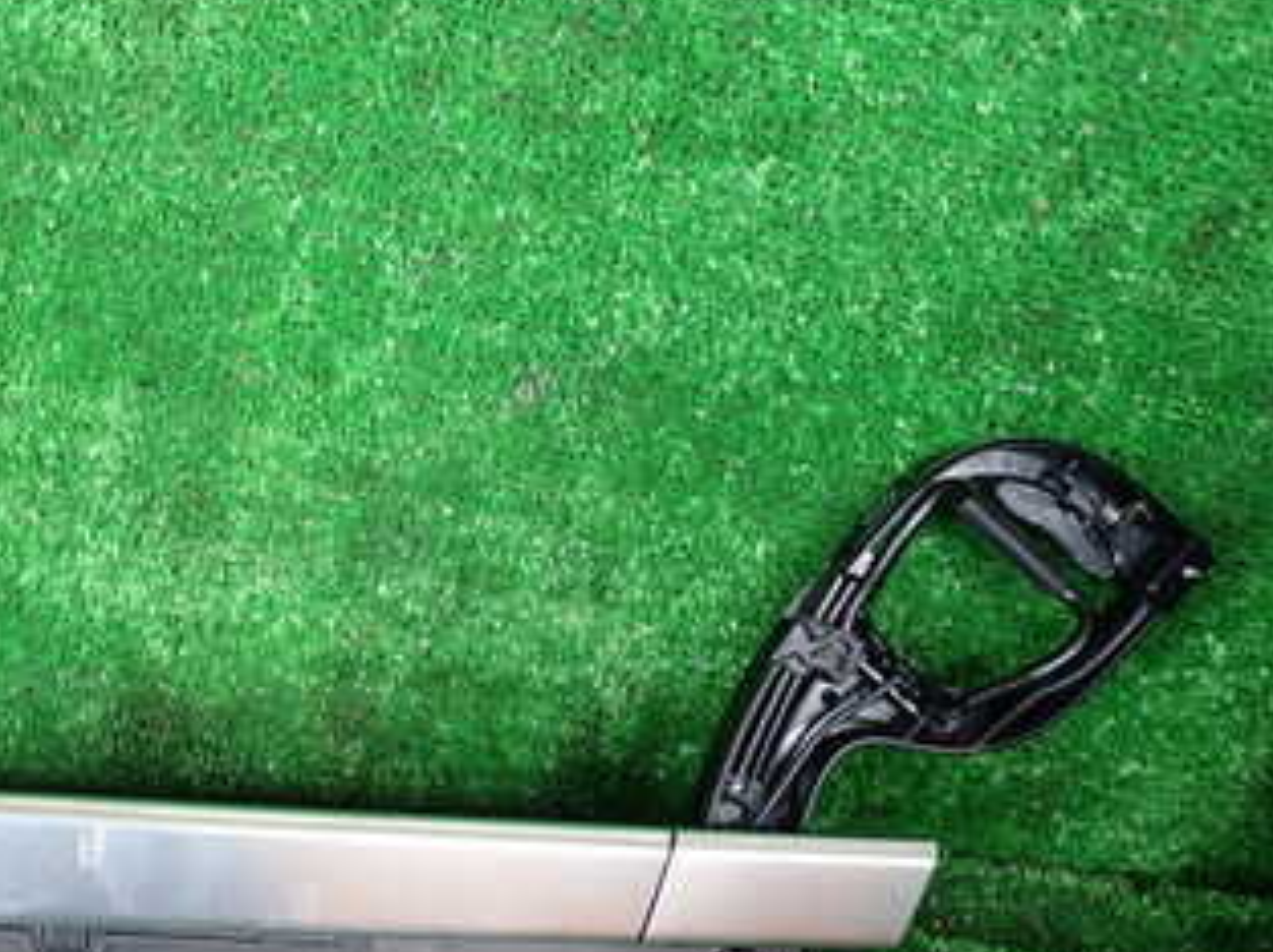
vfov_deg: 29.8
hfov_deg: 36.8
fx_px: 1763
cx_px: 89
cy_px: 692
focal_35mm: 48
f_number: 2
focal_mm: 4.5
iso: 125
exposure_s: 1/60
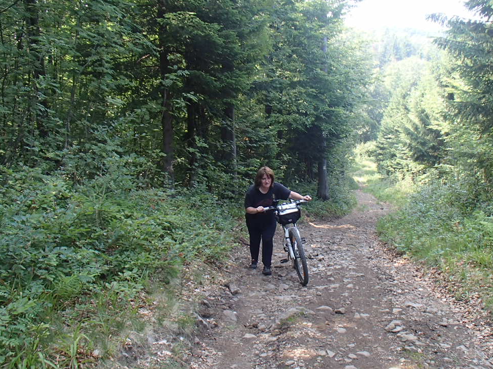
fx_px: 527
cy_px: 203
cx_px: 299
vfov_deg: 38.6
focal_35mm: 37
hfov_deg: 49.8
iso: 100
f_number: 3.9
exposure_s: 1/60
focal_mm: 5
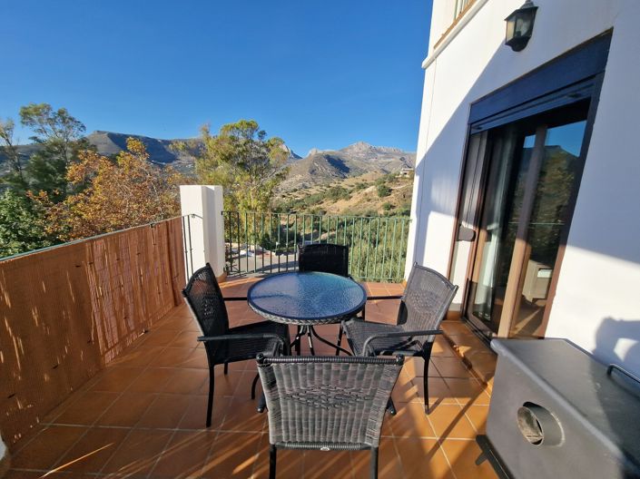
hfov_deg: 106.2
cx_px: 320
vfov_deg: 89.9
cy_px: 240
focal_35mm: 13
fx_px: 240
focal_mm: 2.2
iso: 50
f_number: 2.2
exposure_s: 1/2312
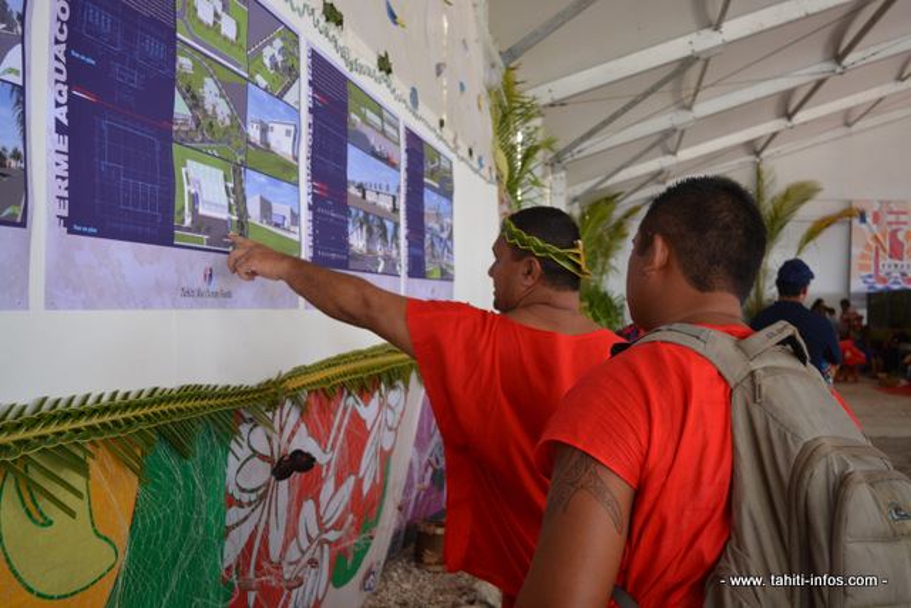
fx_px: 949
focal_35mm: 38
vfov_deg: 35.5
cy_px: 304
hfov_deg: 51.3
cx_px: 456
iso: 400
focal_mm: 25
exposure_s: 1/80
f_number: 4.5
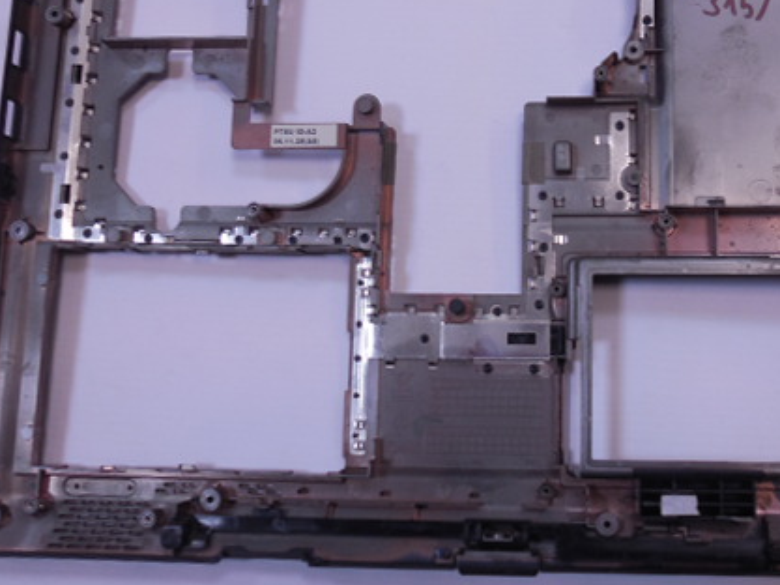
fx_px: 1037
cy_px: 200
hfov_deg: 40.6
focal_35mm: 46
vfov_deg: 31.3
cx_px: 533
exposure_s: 1/30
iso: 160
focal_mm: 5.3
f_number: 3.8
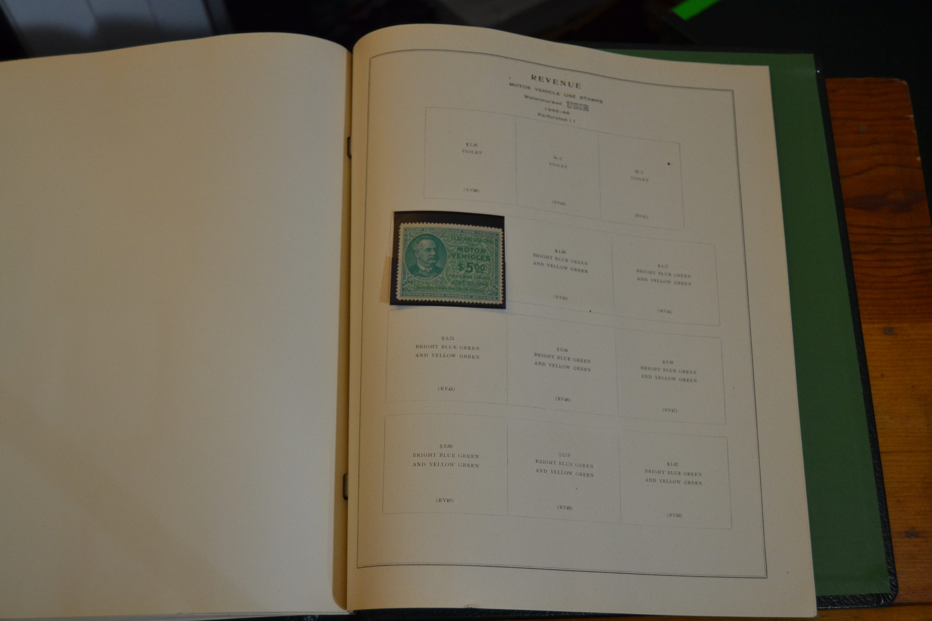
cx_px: 466
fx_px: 1010
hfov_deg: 49.6
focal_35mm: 39
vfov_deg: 34.2
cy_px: 310
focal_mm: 26
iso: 1000
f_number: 4
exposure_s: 1/60
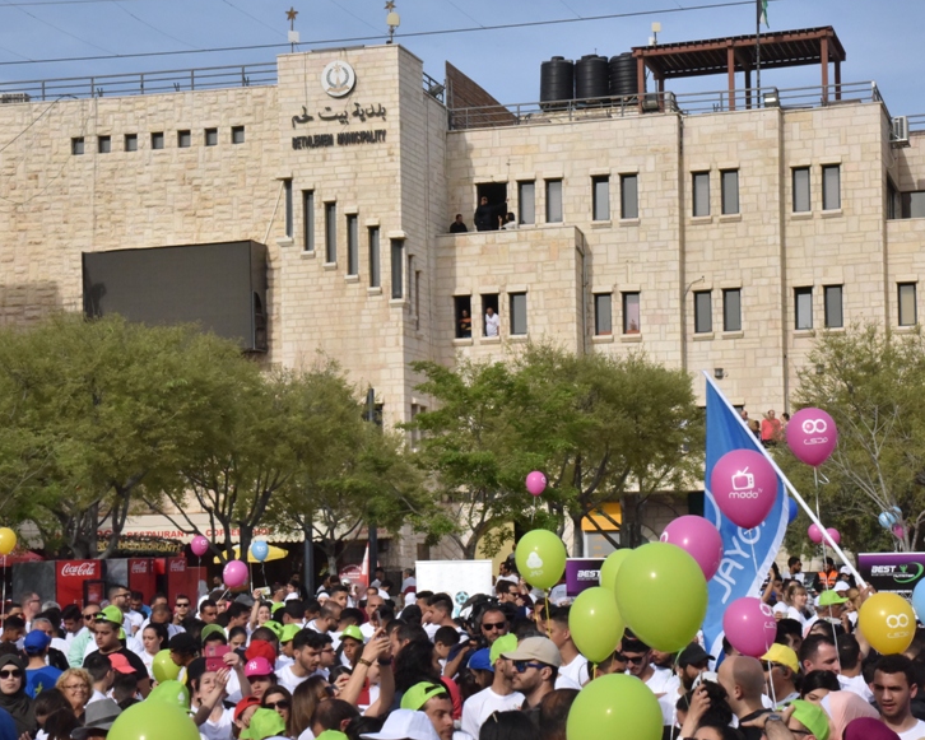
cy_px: 416
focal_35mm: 86
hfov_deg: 22.2
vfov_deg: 17.9
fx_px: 2355
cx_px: 423
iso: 2500
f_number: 20
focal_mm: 65
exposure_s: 1/1600
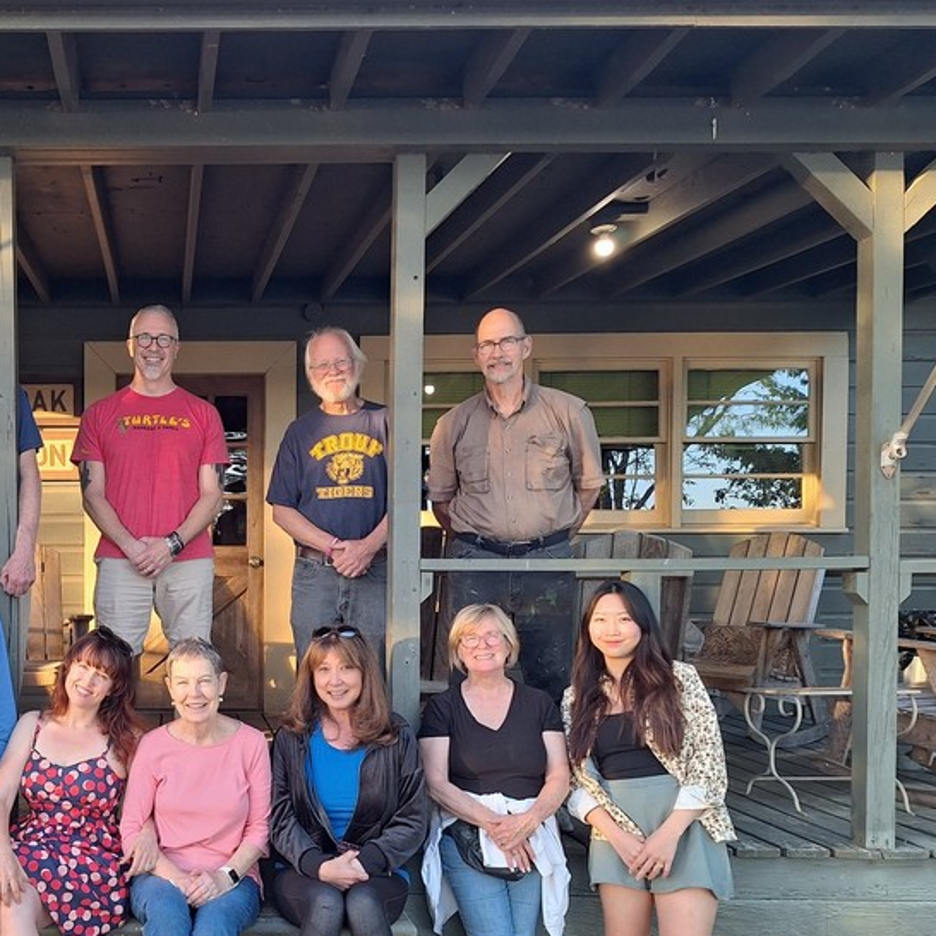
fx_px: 1162
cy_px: 601
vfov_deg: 43.4
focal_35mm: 38
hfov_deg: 41.4
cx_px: 151
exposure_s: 1/60
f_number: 1.8
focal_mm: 5.54
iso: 40
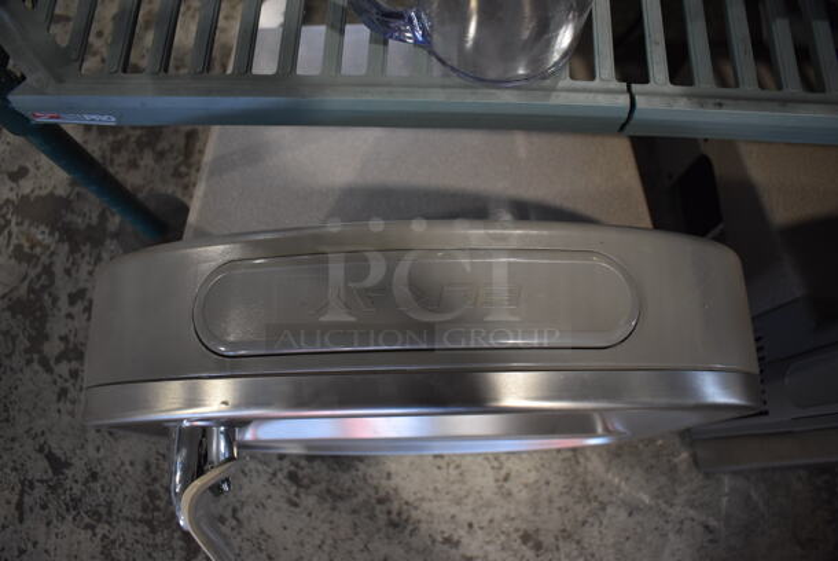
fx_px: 629
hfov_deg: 67.3
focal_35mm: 27
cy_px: 280
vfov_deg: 48.0
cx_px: 419
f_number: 3.5
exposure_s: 1/125
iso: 1100
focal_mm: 18
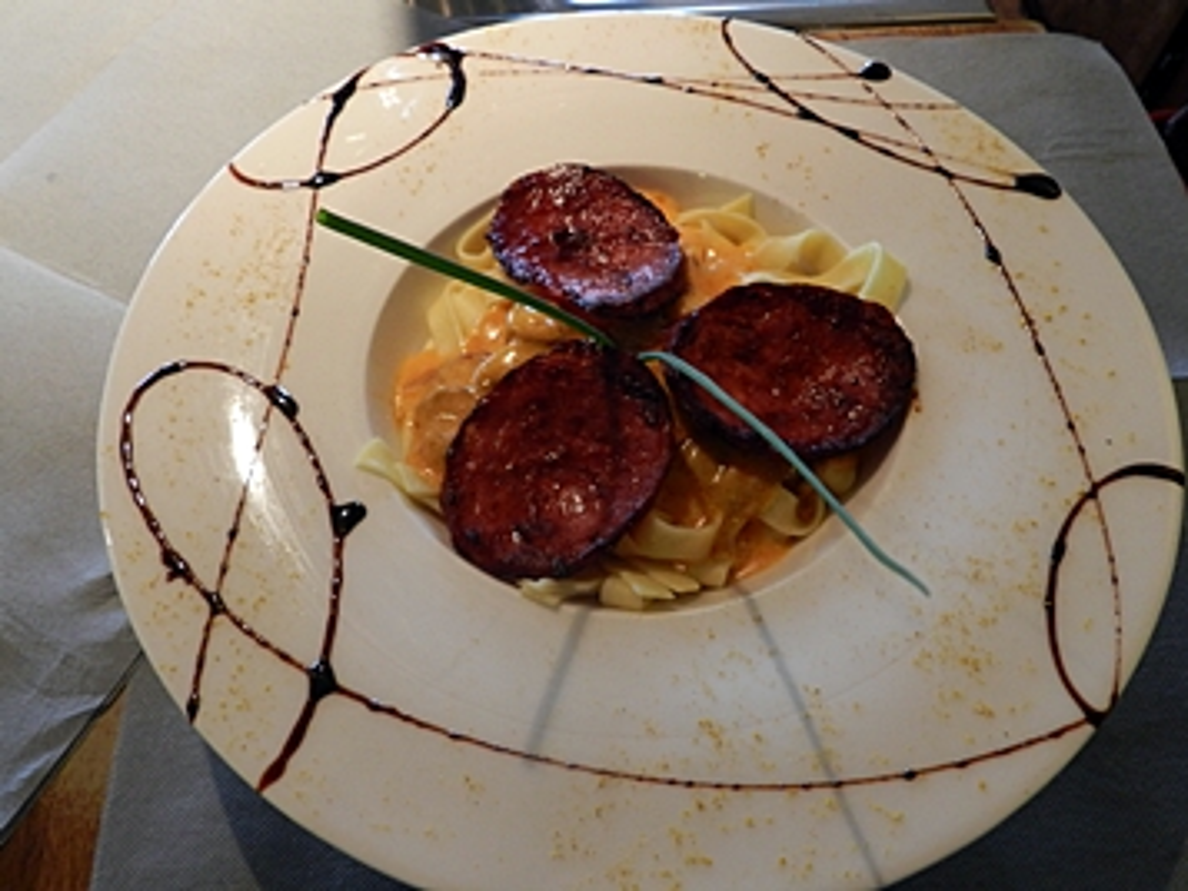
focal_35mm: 25
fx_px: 858
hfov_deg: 69.4
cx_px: 594
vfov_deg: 54.9
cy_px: 446
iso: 400
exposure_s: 1/30
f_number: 4
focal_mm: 4.5
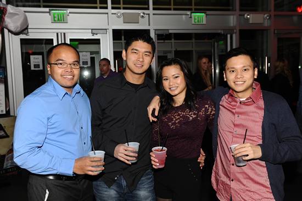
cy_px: 100
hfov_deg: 54.5
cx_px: 151
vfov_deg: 37.8
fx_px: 293
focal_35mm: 35
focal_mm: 35
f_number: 4.8
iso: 800
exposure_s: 1/250
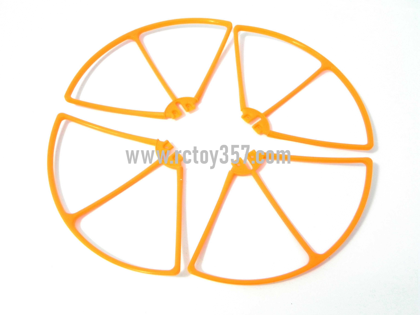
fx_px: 400
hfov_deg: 55.4
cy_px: 158
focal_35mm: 33
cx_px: 210
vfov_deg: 42.9
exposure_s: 1/77.7
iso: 160
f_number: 3.2
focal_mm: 5.9
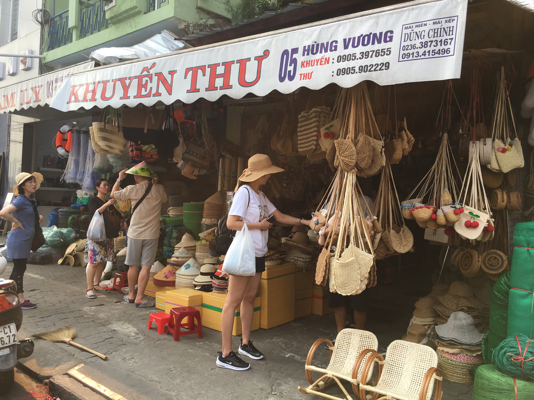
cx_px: 267
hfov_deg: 61.7
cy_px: 200
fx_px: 447
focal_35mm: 29
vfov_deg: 48.2
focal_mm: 4.15
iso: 25
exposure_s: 1/388
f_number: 2.2
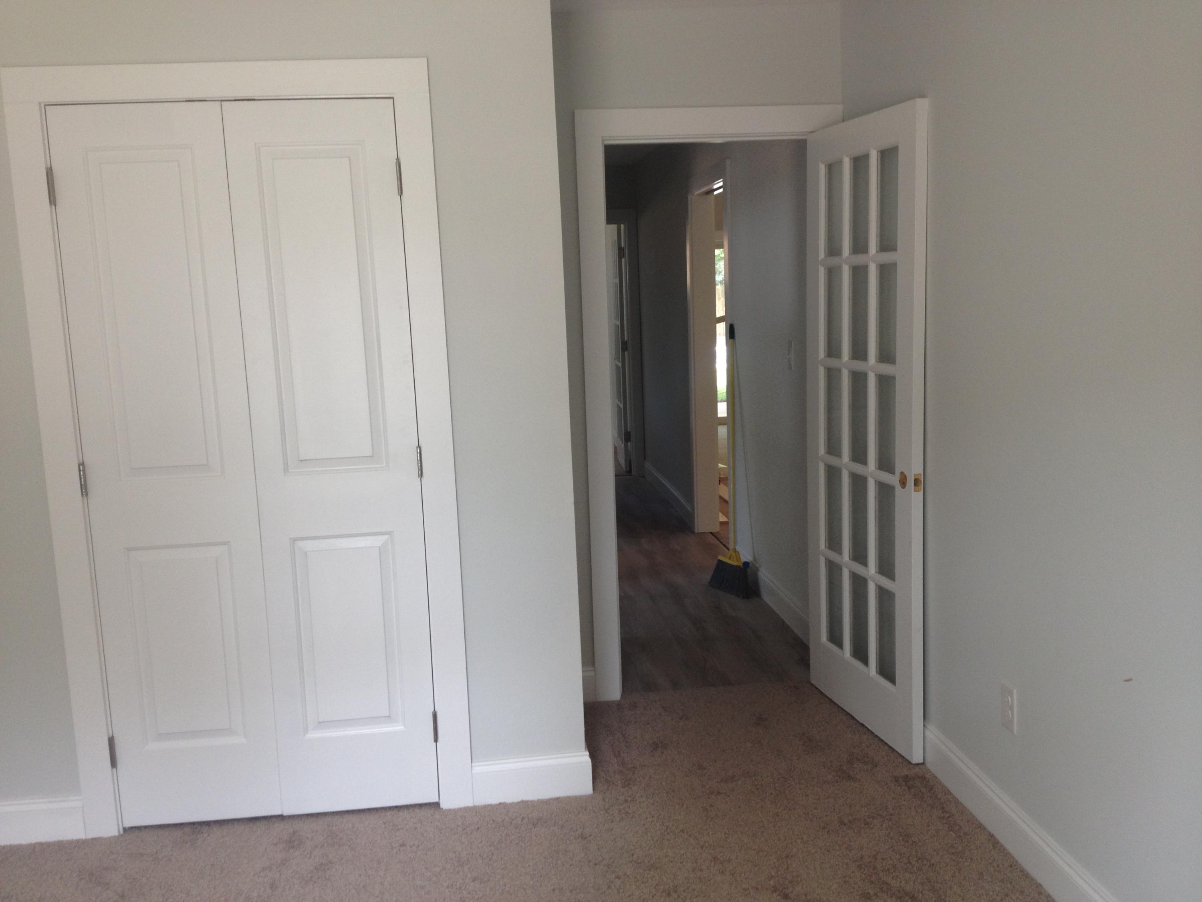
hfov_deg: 52.6
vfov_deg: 40.7
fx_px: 1215
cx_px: 601
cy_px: 451
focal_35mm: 35
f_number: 2.4
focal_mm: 4.28
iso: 50
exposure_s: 1/35
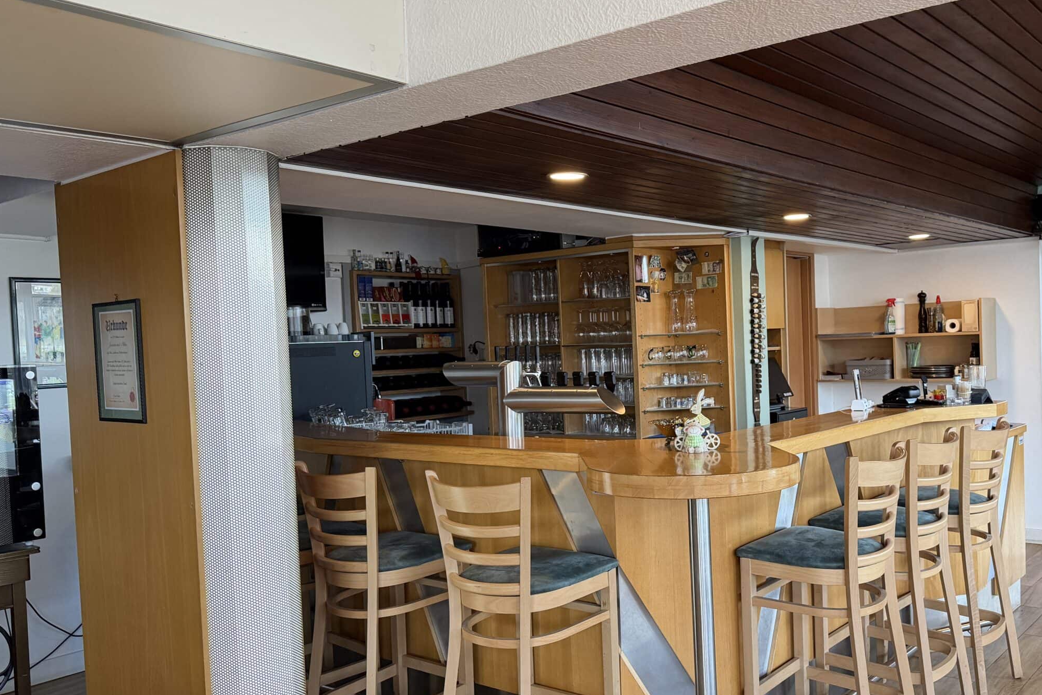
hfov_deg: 58.0
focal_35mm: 32
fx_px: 926
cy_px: 373
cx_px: 649
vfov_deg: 41.1
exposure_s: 1/100
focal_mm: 6.76
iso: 320
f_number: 1.78
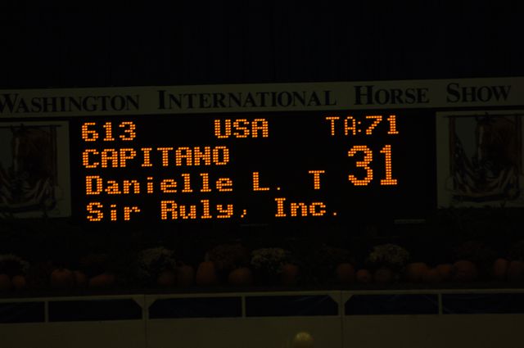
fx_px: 6542
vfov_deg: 3.0
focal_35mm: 450
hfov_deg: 4.6
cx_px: 262
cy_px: 174
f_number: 5.6
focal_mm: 300
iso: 400
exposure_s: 1/250
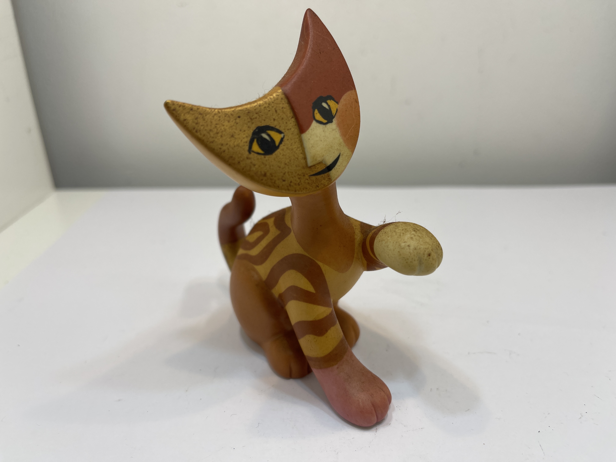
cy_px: 231
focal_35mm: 25
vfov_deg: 54.9
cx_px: 308
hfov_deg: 69.4
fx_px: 445
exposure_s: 1/307
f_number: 1.6
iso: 32
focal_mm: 5.1
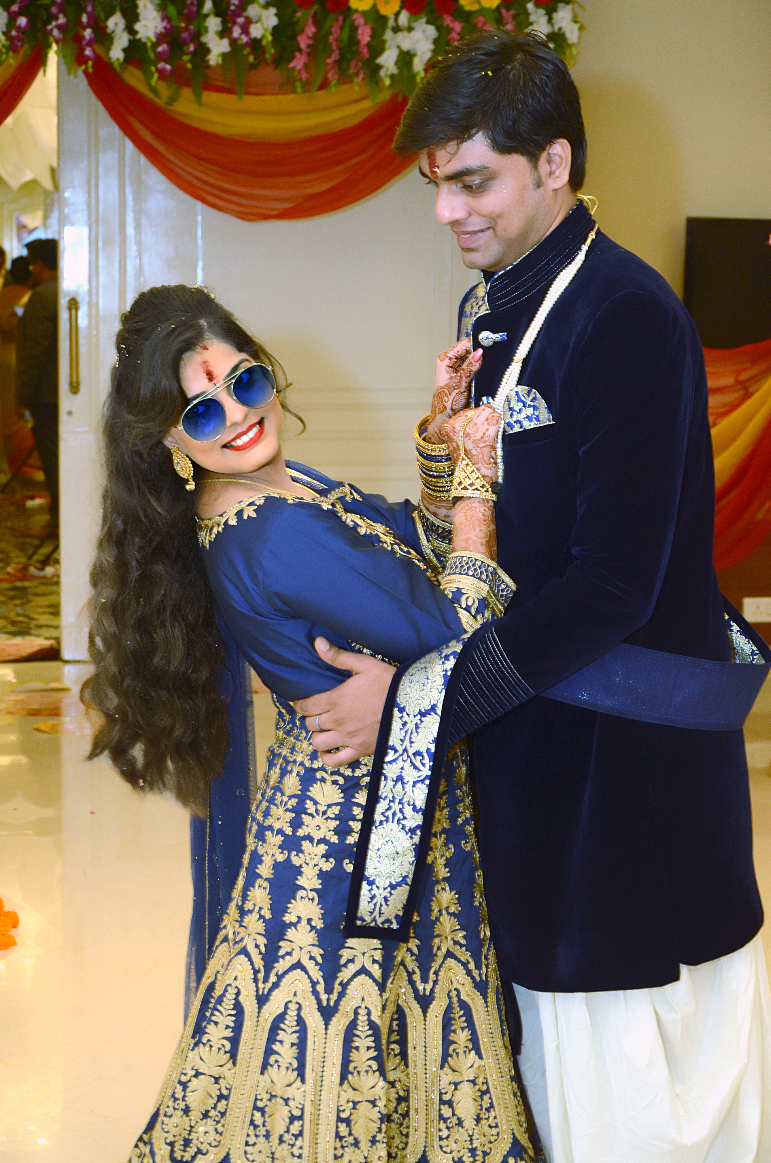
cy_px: 582
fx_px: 2517
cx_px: 386
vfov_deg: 26.0
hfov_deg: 17.4
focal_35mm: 78
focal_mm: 52
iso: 1000
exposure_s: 1/100
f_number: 5.6
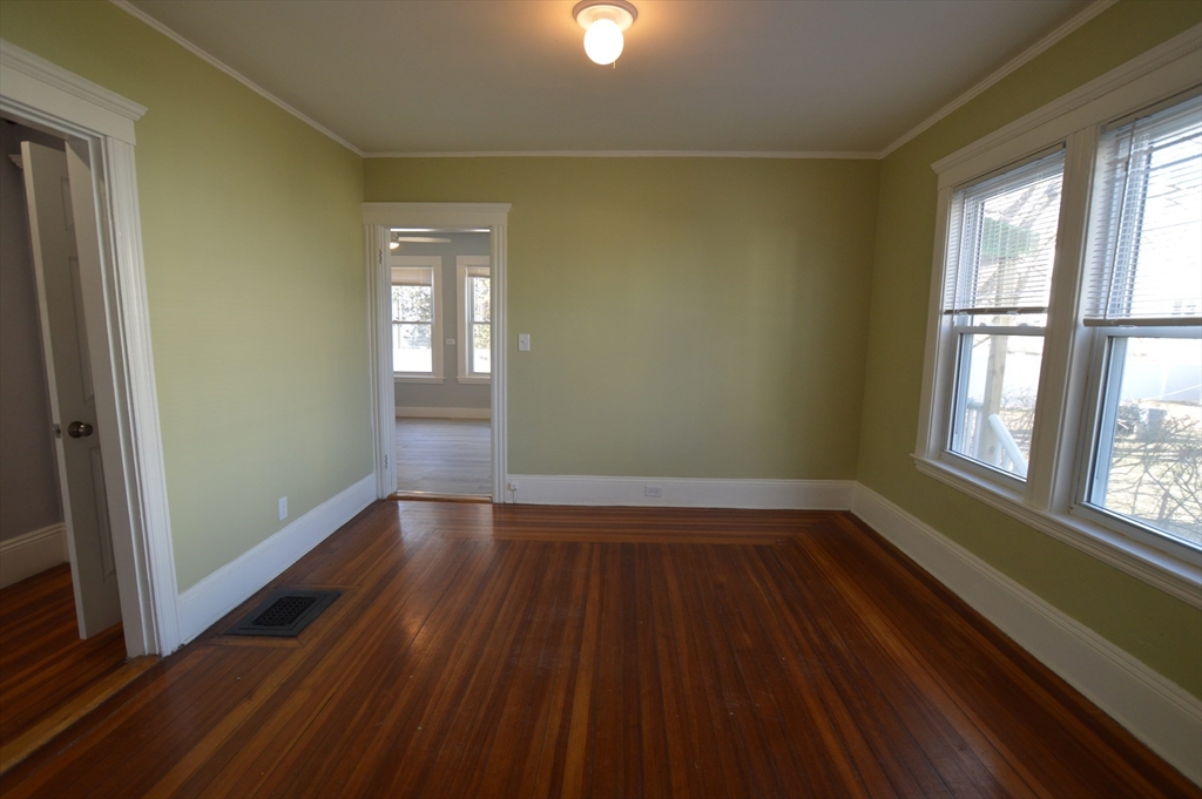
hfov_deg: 95.0
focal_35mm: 16
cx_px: 601
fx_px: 550
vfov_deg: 72.0
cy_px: 400
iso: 400
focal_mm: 11
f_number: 4.5
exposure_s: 1/60
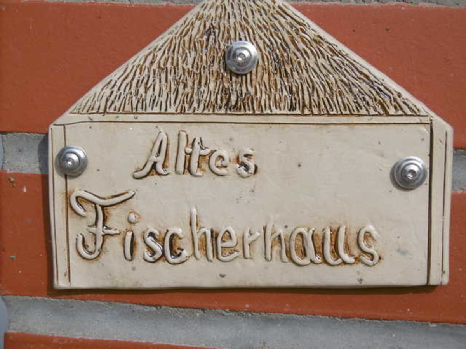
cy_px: 174
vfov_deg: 21.6
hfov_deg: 28.6
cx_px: 233
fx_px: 915
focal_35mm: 68
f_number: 4.4
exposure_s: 1/800
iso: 100
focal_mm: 12.1
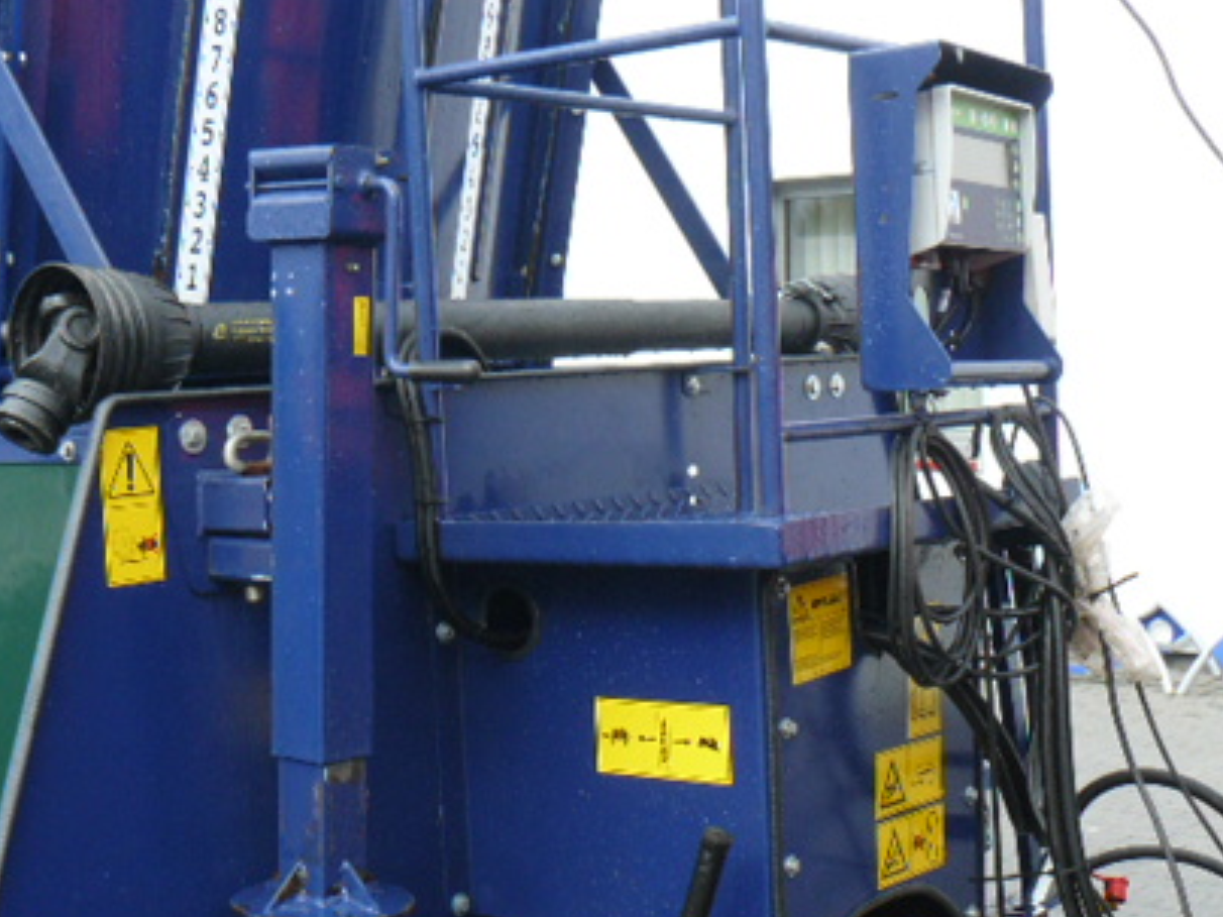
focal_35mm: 57
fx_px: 2014
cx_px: 524
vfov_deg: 25.5
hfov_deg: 33.7
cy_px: 620
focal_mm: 6
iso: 100
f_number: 4
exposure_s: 1/160
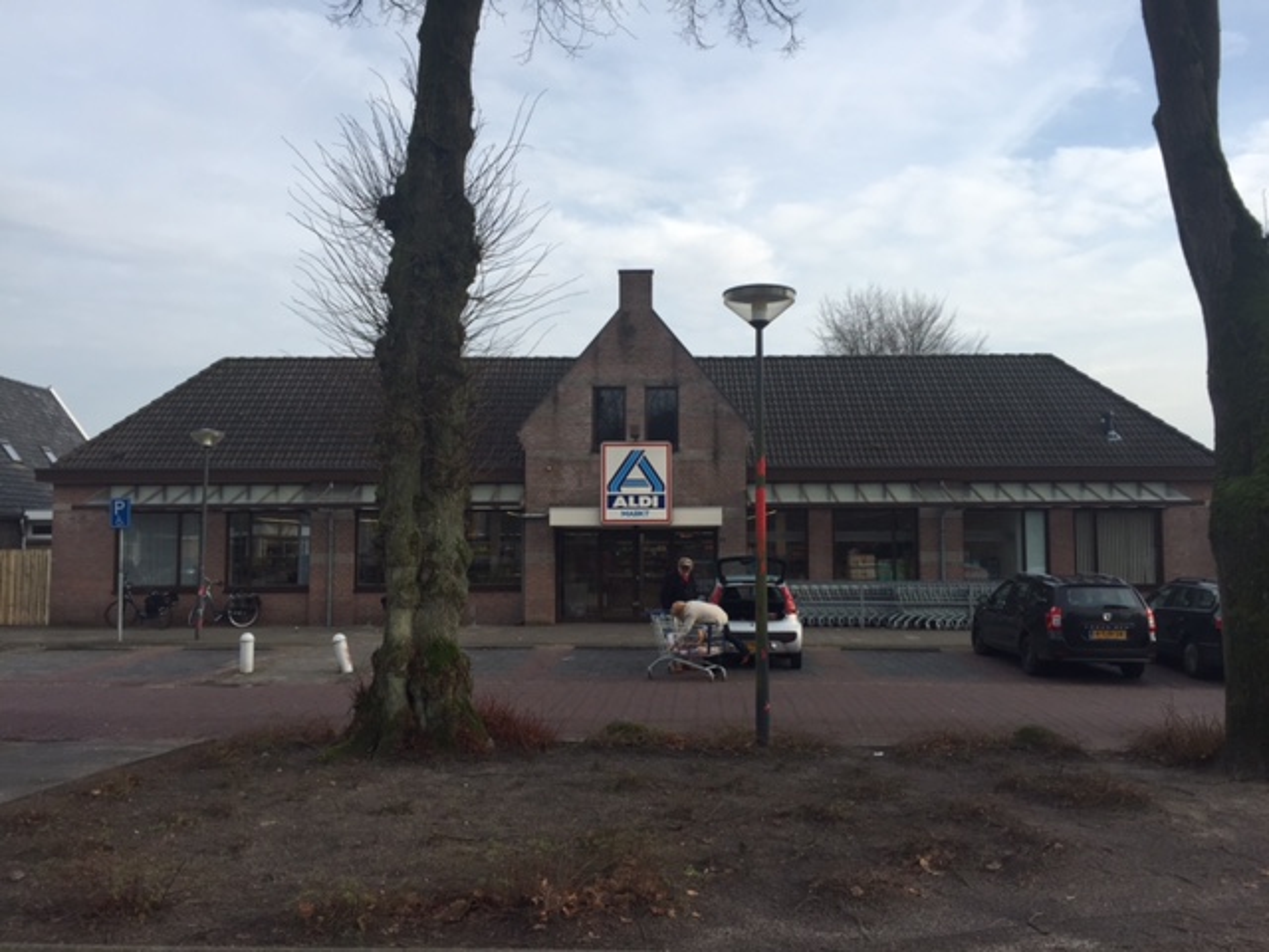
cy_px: 476
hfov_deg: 61.7
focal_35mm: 29
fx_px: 1063
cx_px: 634
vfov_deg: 48.2
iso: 32
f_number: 2.2
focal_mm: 4.15
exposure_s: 1/920
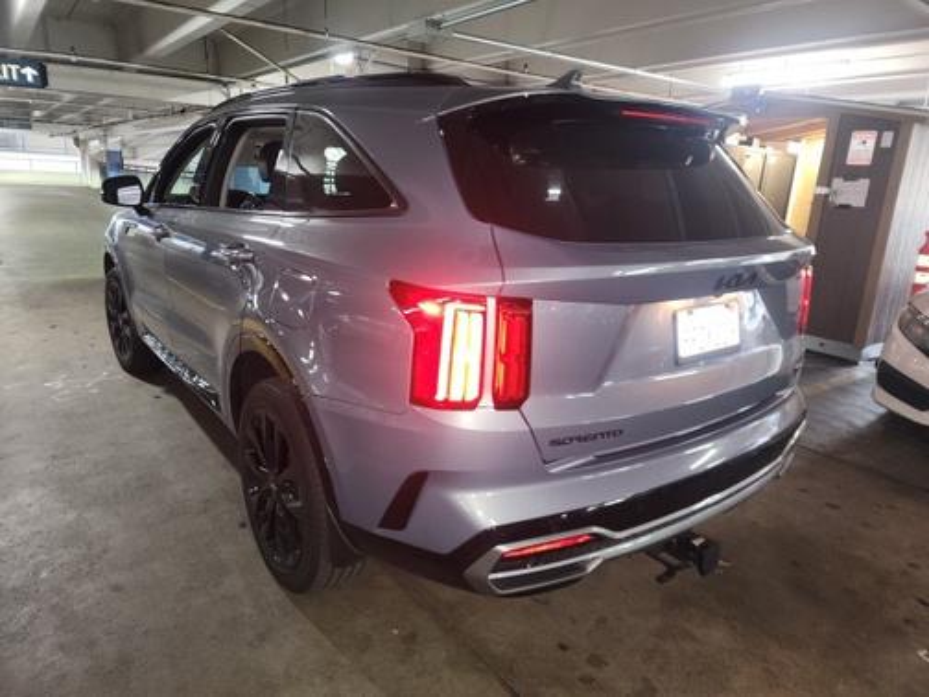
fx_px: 617
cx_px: 464
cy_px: 348
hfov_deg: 73.9
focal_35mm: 23
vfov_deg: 58.9
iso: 656
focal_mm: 6.4
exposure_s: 1/9.99
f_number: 1.8
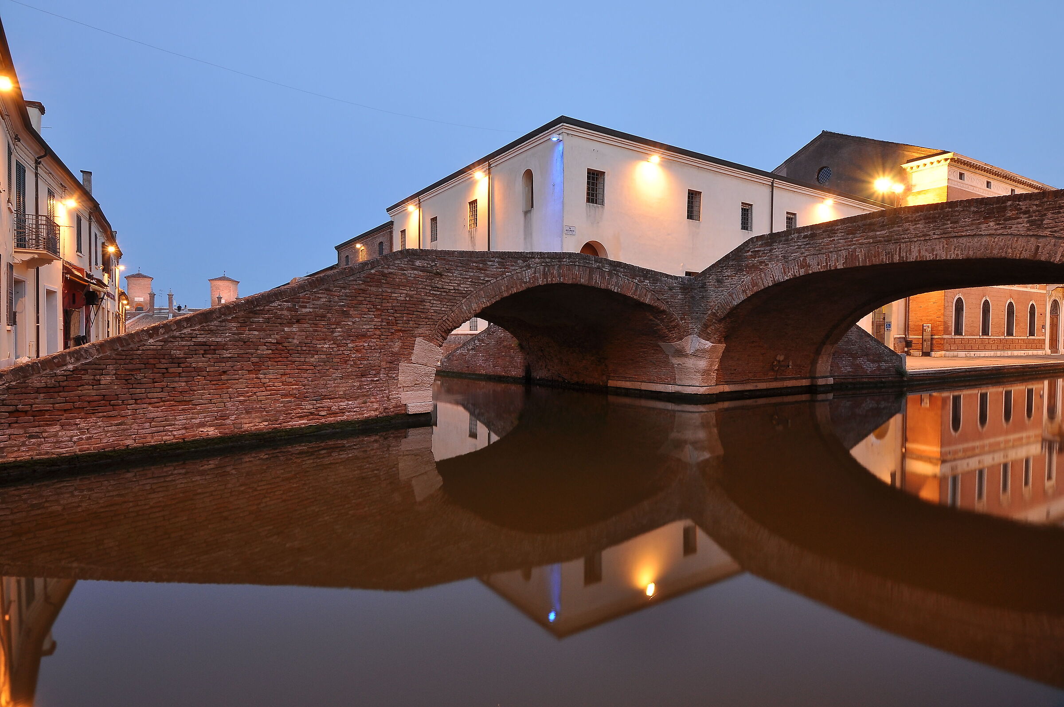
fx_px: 576
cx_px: 532
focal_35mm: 20
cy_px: 354
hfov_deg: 85.5
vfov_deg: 63.1
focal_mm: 13
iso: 200
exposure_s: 6
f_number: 11
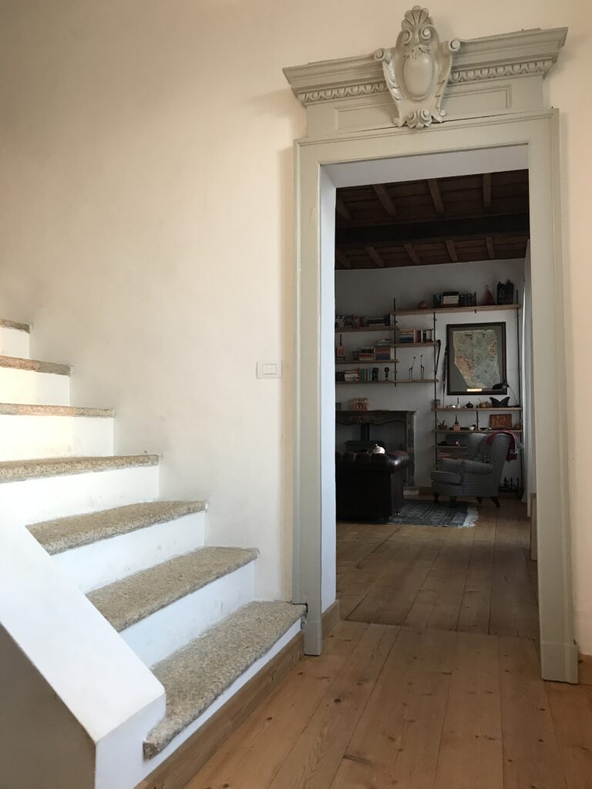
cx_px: 296
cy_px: 394
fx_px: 638
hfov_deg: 49.7
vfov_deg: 63.4
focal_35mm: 28
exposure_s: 1/25
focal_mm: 3.99
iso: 32
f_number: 1.8
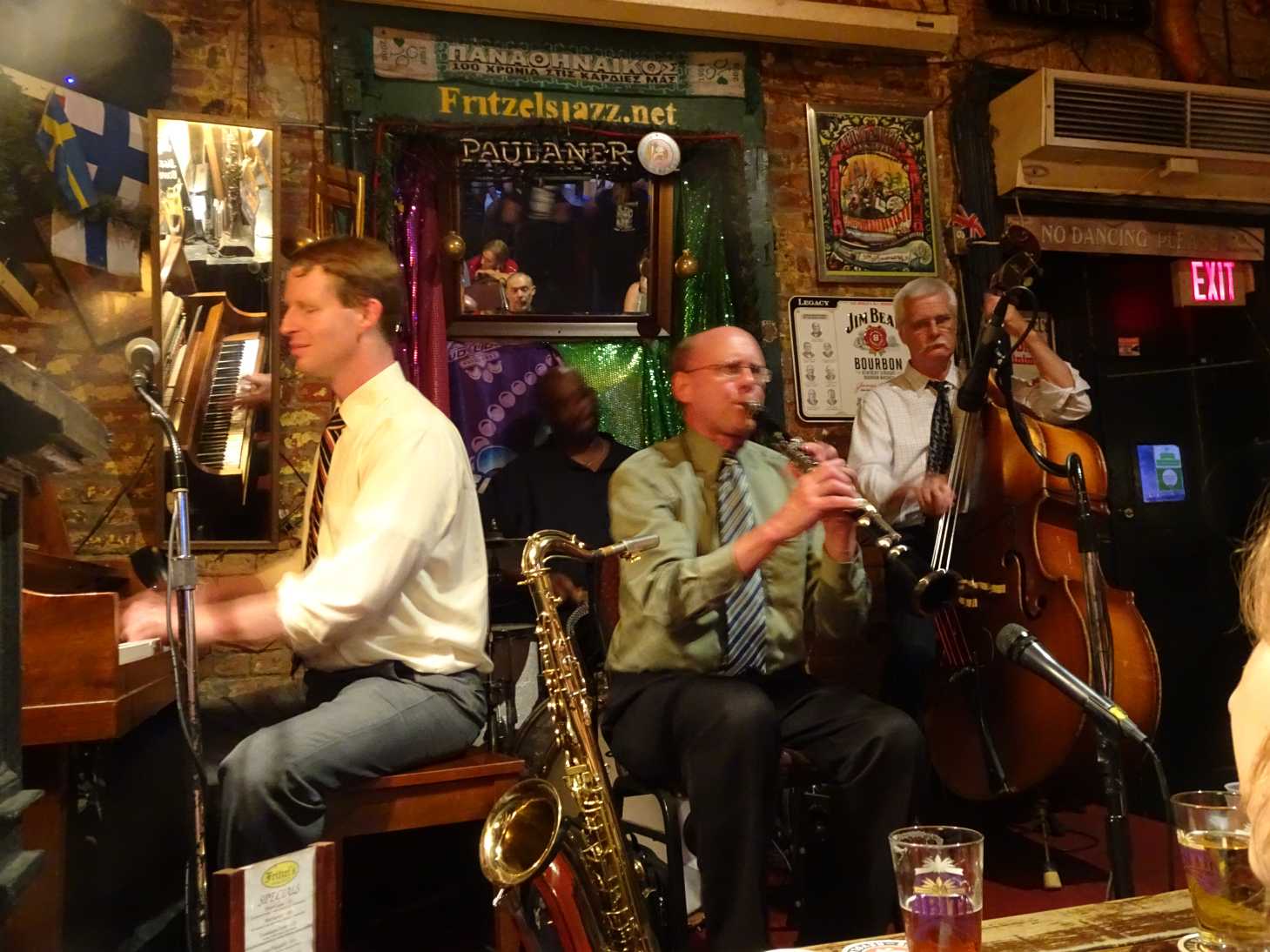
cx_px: 635
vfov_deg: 46.8
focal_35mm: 30
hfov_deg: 60.0
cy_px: 476
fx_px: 1101
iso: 1000
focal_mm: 5.09
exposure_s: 1/4
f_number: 4
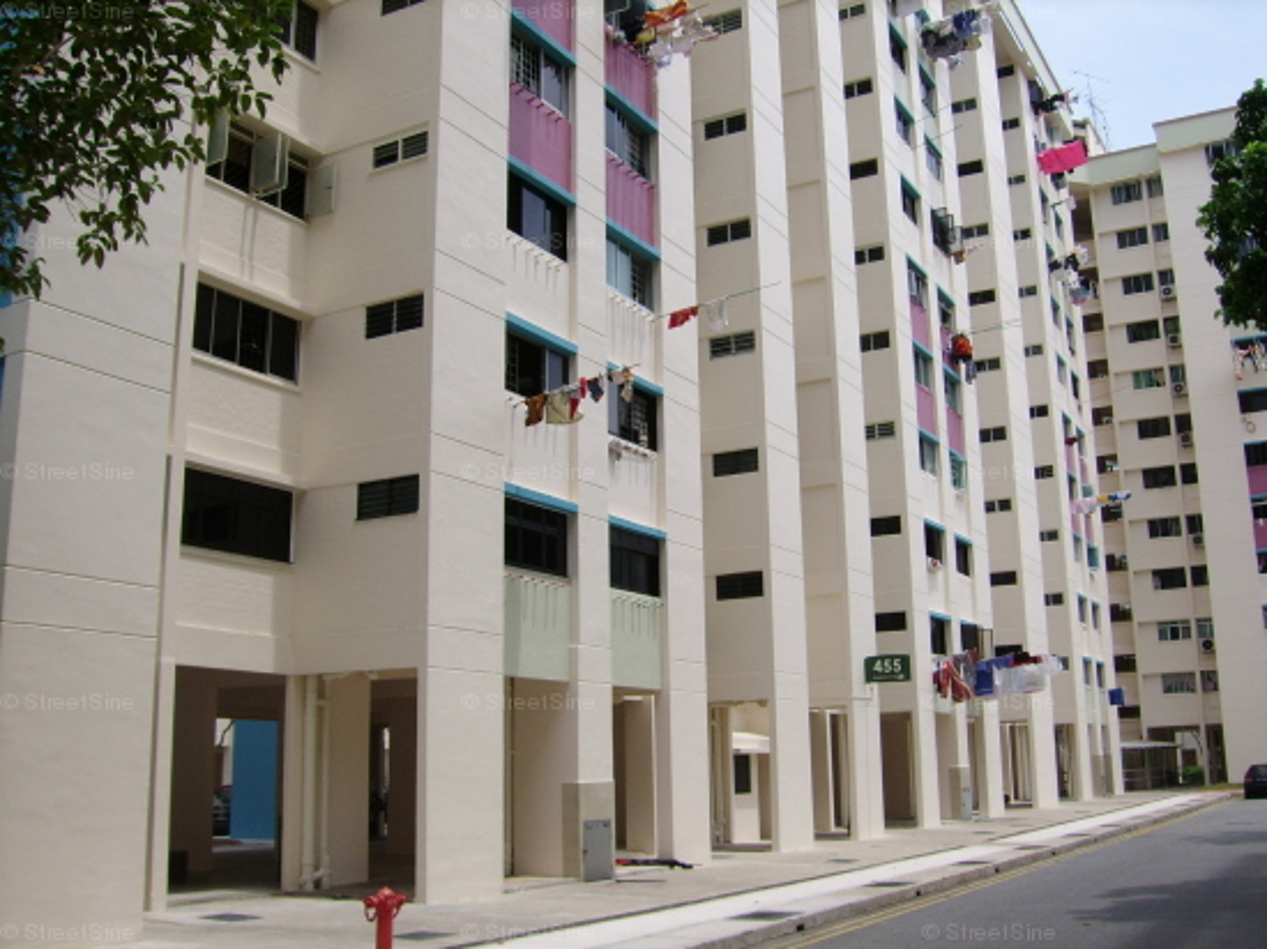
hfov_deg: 52.6
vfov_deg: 40.7
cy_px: 474
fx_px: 1280
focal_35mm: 35
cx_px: 634
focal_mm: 5.95
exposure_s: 1/385
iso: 50
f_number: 5.8
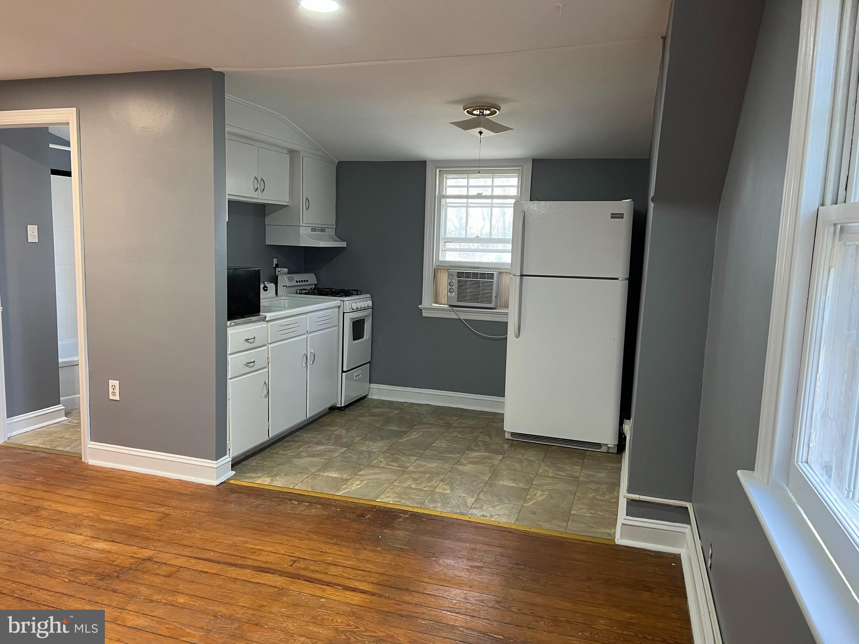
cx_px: 430
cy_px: 322
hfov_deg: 67.3
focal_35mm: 26
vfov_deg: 53.1
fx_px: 645
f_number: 1.5
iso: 125
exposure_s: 1/60
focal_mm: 5.7
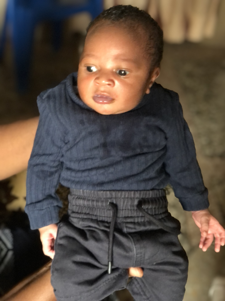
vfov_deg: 33.8
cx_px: 112
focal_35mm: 57
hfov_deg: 25.7
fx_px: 494
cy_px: 150
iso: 800
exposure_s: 1/30
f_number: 2.8
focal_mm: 6.6
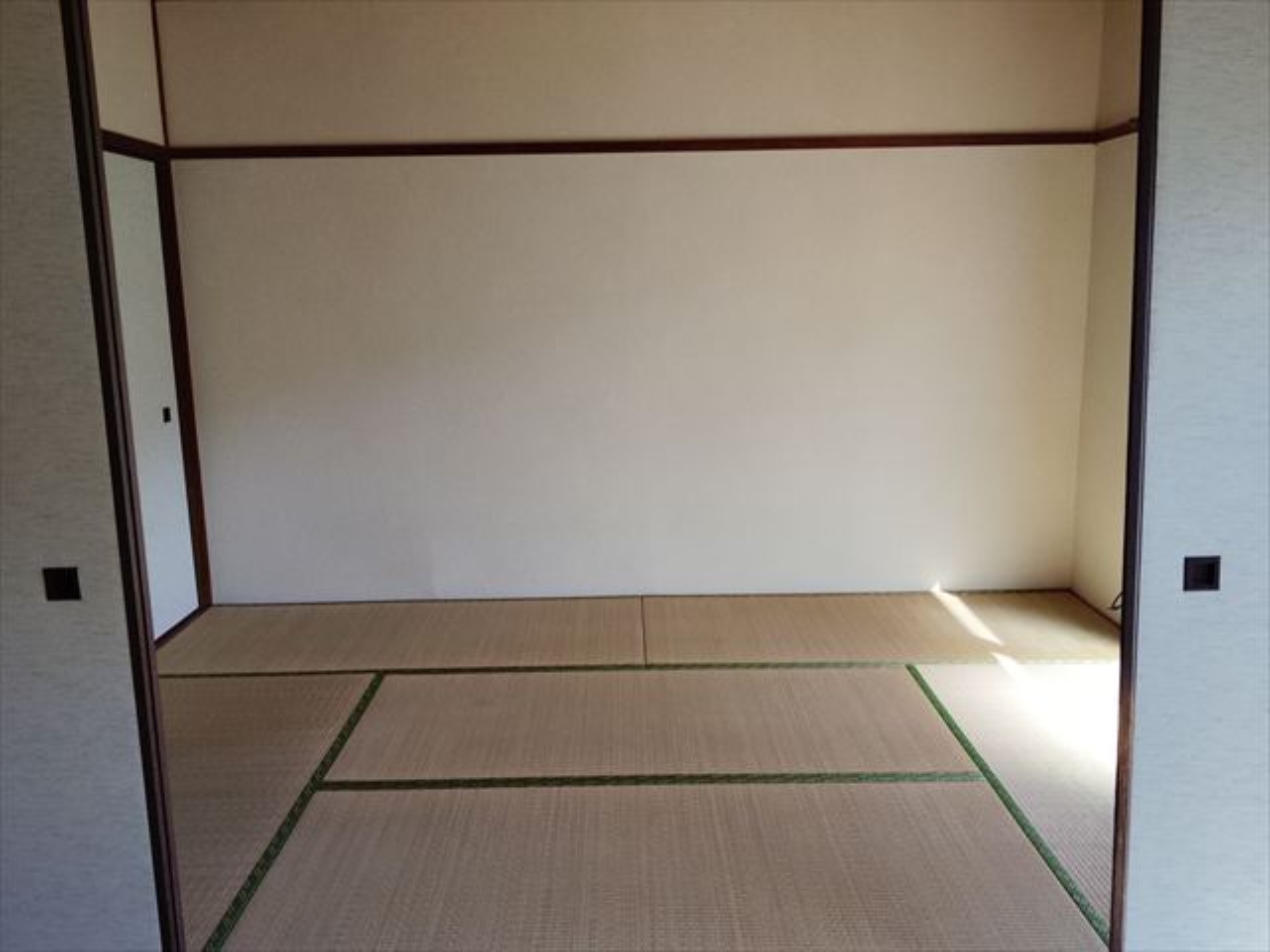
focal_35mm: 29
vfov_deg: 48.2
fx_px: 1064
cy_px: 476
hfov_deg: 61.7
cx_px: 635
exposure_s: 1/112
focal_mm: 4.25
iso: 50
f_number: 1.8
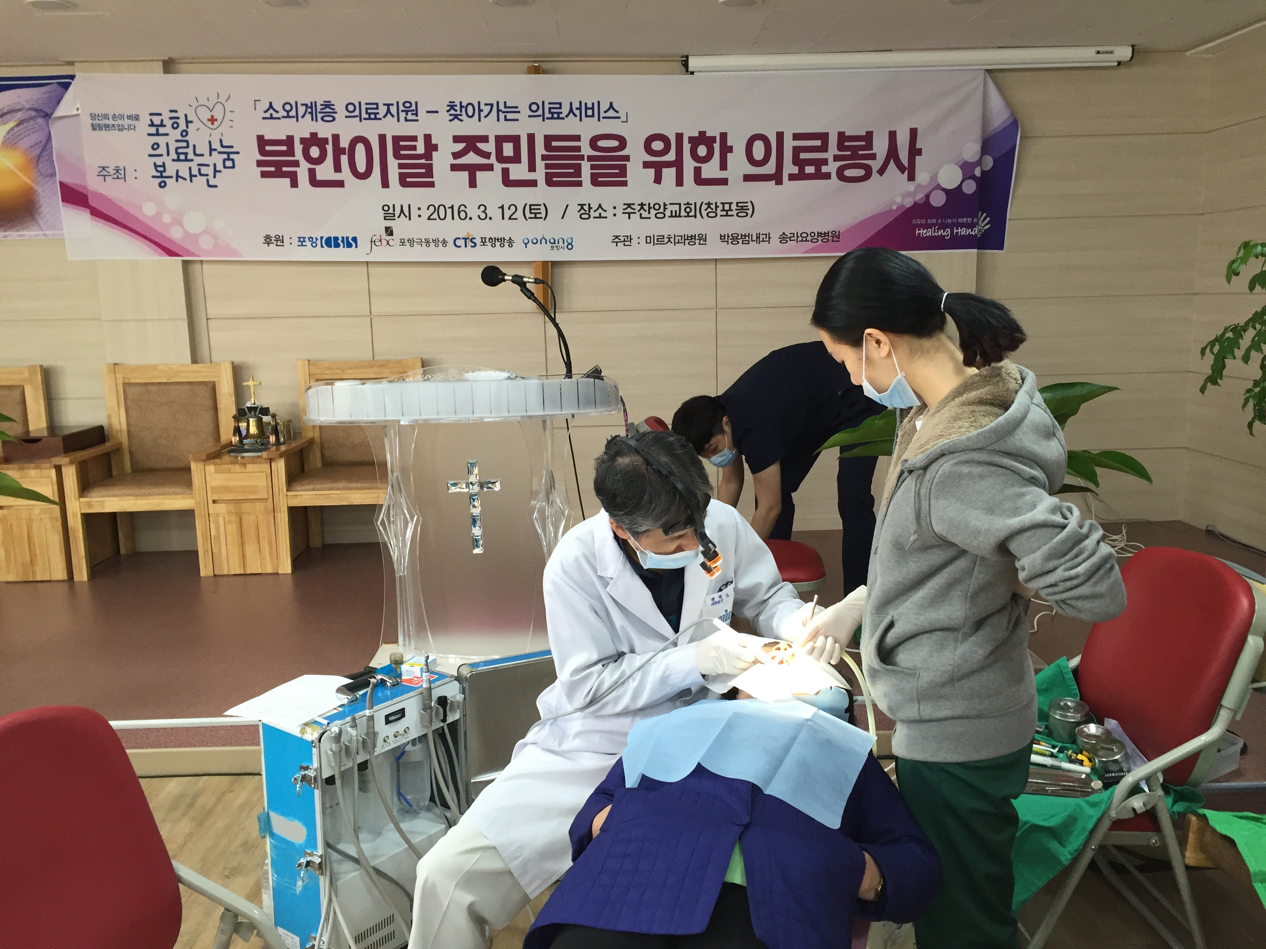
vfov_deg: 48.2
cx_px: 633
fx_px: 1061
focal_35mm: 29
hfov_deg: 61.7
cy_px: 474
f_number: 2.2
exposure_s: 1/30
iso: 40
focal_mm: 4.15
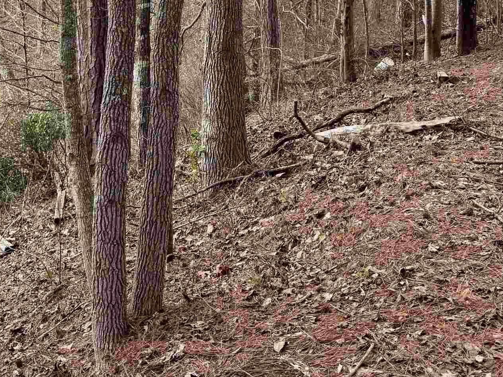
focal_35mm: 58
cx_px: 235
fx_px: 843
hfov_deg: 33.2
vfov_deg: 23.1
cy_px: -77
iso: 80
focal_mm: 6.76
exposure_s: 1/912
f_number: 1.78
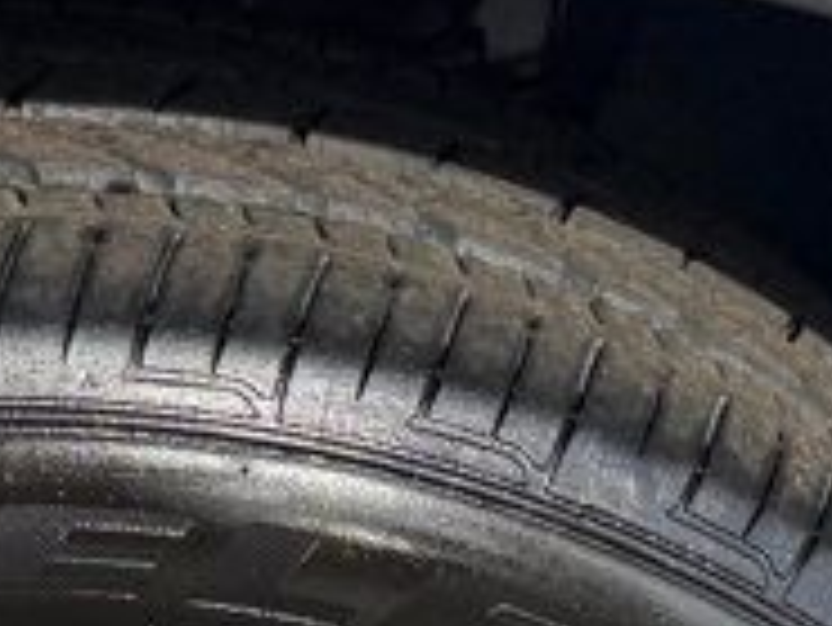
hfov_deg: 14.8
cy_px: 1108
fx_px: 3199
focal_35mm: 133
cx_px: 216
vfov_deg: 10.5
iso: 100
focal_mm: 6.76
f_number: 1.78
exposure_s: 1/2000
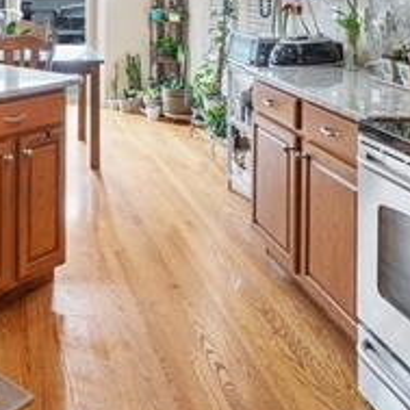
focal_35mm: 46
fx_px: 616
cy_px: -4
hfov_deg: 33.6
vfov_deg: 33.5
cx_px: 0
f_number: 6.3
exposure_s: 1/4
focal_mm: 16
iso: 100
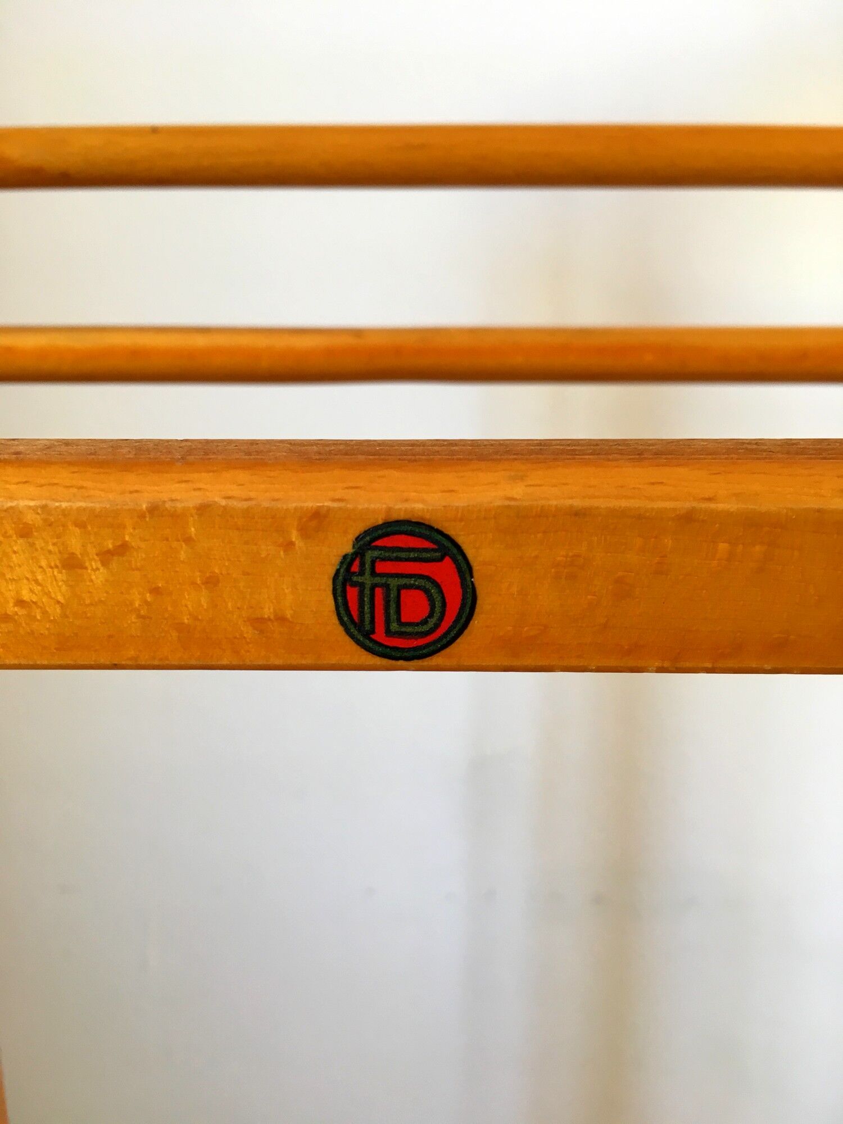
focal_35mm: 29
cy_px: 562
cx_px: 422
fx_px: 942
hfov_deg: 48.2
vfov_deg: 61.7
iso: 64
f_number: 2.2
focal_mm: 4.15
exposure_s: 1/33
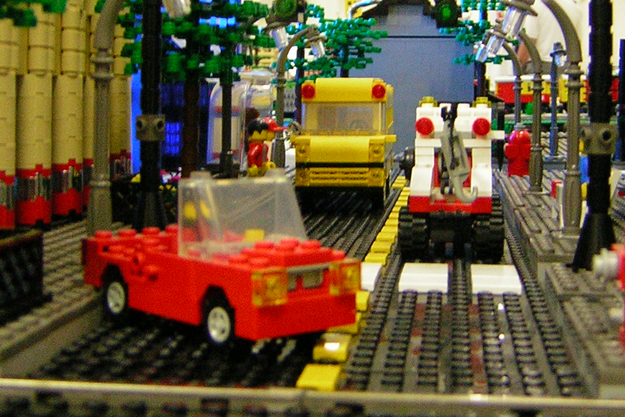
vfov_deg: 21.2
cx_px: 368
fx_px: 1111
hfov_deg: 31.4
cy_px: 140
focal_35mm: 64
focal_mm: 5.6
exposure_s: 1/4.6
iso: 157
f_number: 2.8
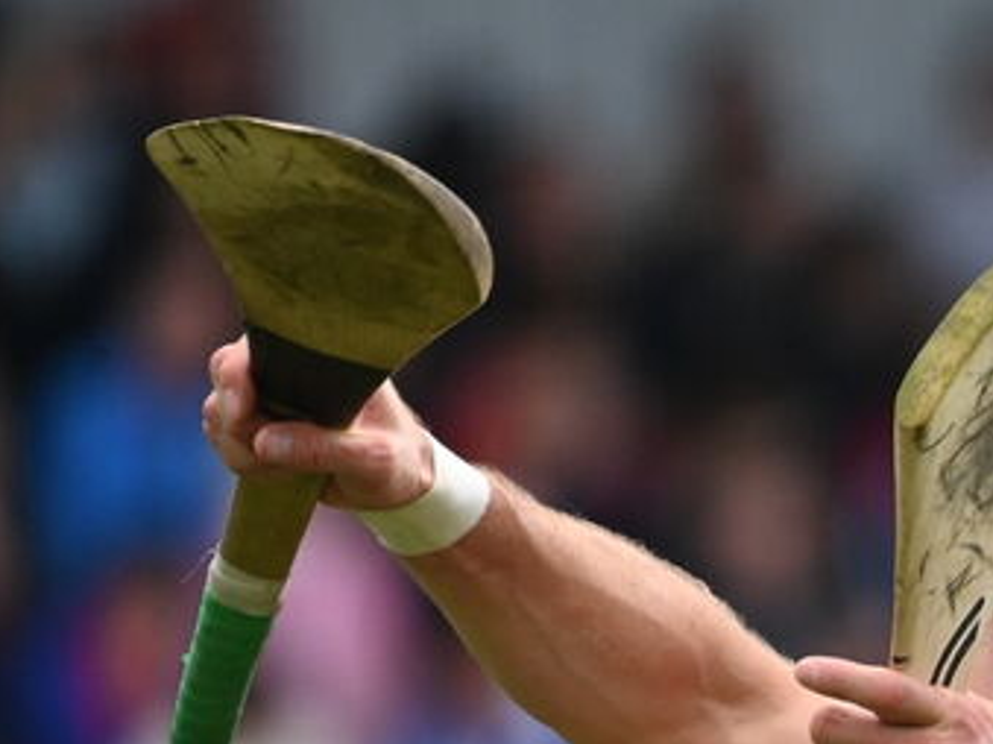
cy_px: 934
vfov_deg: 0.9
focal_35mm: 1704
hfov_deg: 1.2
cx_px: 1488
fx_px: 48864
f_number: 5.6
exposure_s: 1/3200
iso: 2000
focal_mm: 500
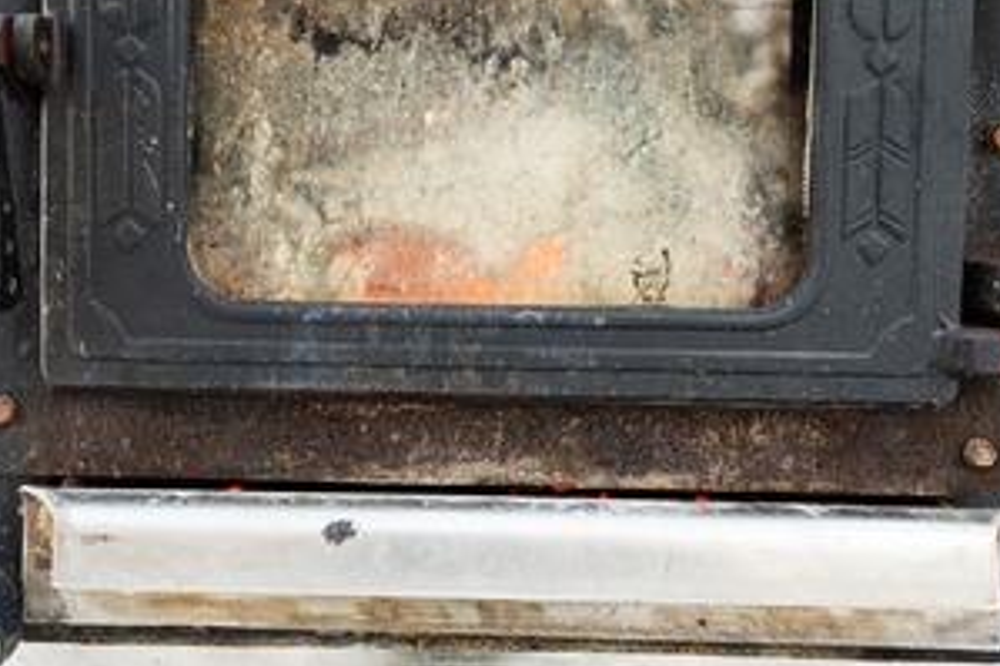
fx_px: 833
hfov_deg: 61.4
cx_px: 401
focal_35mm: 30
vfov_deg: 43.2
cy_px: 243
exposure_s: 1/100
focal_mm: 14
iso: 200
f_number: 2.8
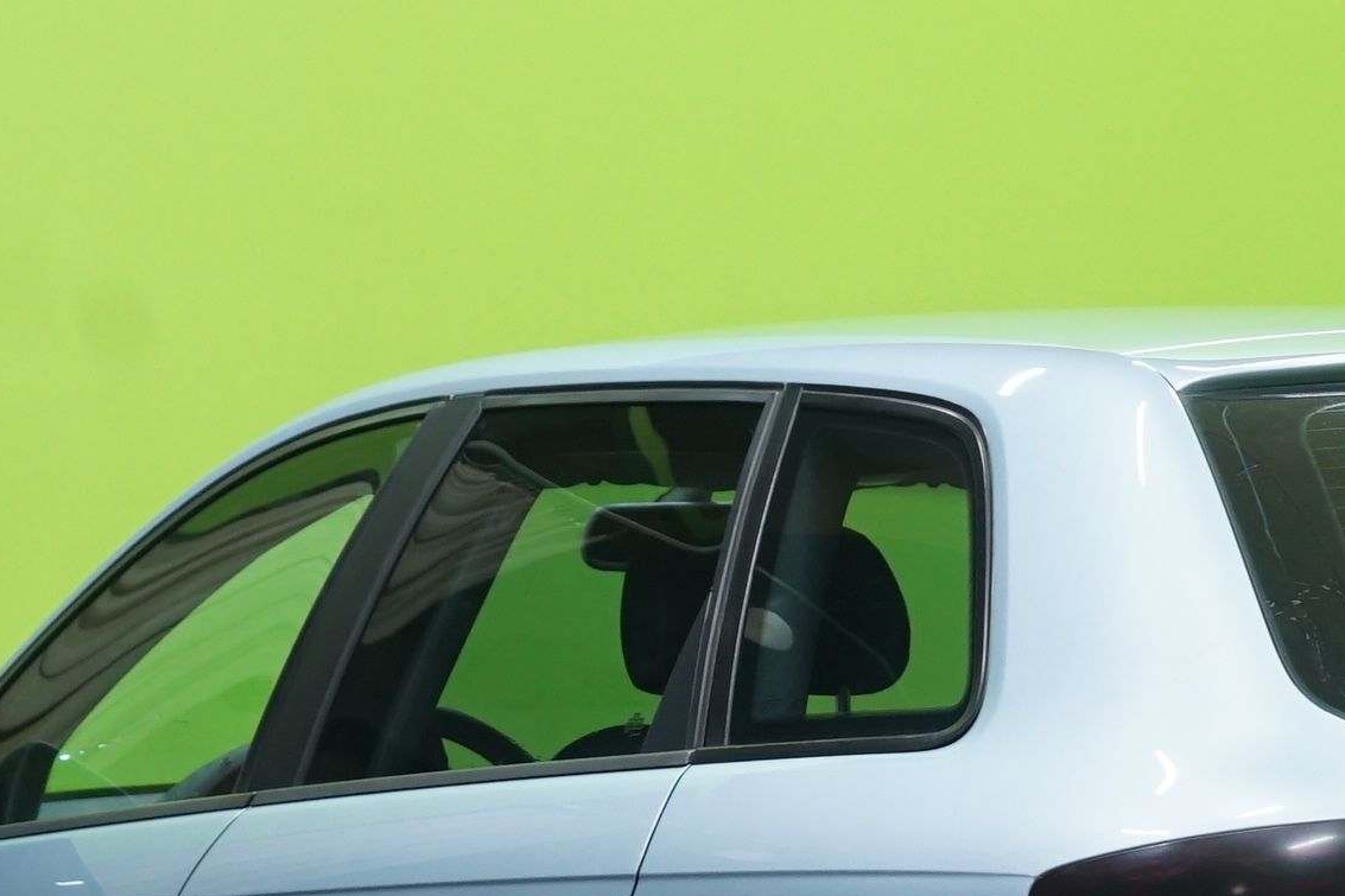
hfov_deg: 10.3
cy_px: 949
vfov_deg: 6.9
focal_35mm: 198
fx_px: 7396
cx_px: 1199
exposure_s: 1/20
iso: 800
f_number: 5.6
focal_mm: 57
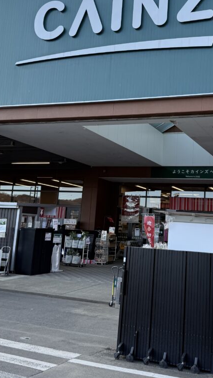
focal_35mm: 44
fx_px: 442
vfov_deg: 46.1
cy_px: 146
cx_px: 130
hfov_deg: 27.0
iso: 80
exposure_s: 1/757
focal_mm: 6.76
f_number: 1.78
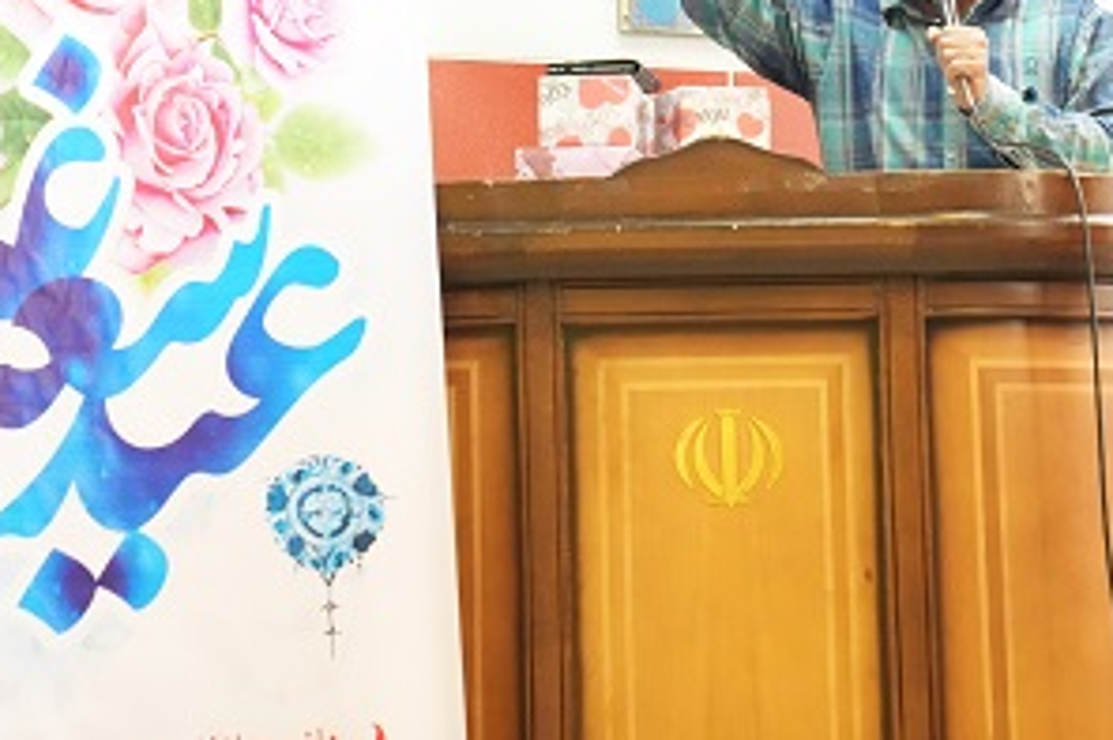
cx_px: 564
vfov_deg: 11.4
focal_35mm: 120
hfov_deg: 17.1
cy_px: 113
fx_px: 3708
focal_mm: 70
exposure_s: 1/400
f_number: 3.5
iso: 12800
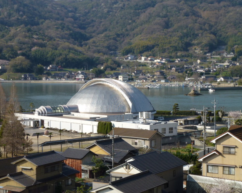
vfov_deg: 19.2
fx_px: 573
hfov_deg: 23.8
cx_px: 115
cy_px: 96
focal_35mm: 80
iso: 100
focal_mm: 13.6
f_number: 4.7
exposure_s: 1/500
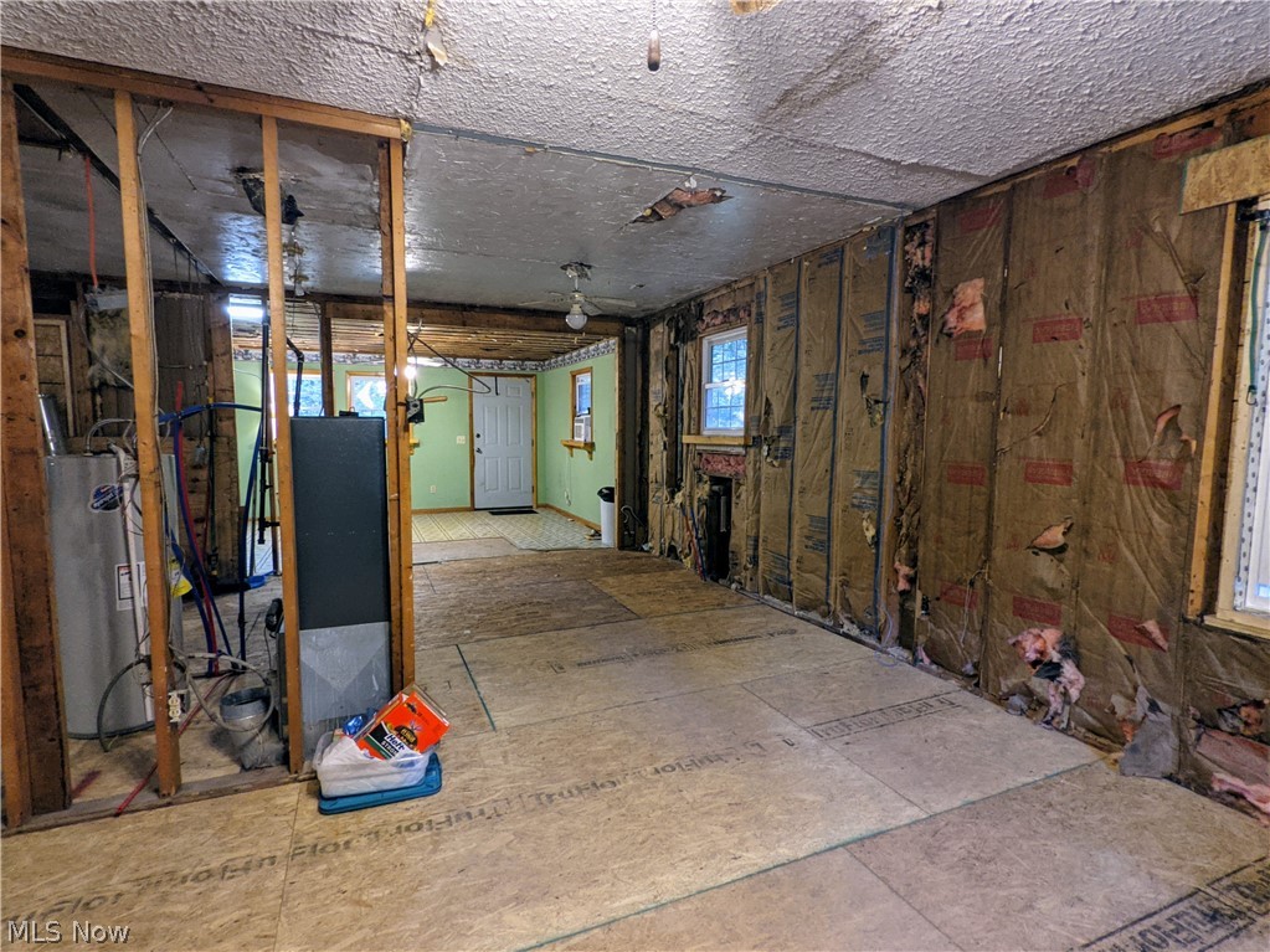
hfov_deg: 94.5
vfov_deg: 78.1
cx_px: 635
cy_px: 476
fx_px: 587
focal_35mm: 16
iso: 257
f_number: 2.2
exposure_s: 1/20
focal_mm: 2.22
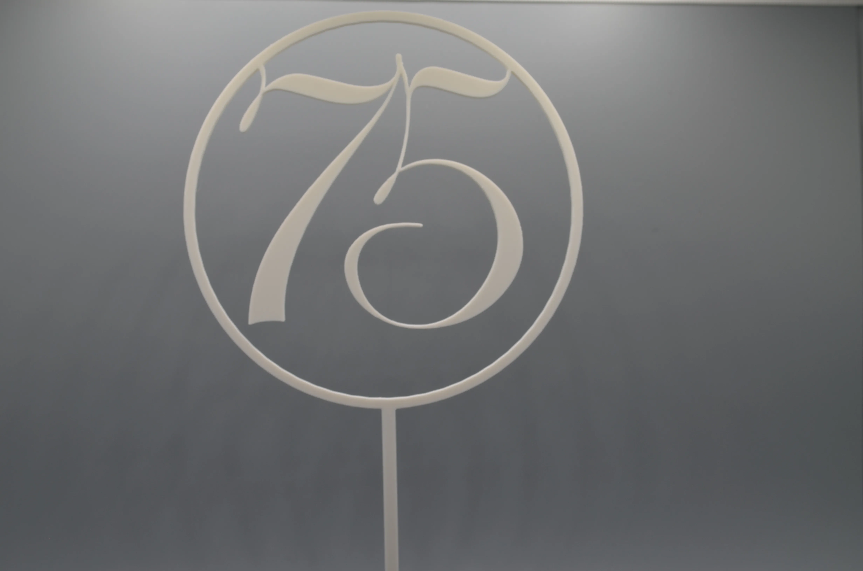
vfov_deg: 21.5
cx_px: 432
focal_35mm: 63
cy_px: 286
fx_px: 1507
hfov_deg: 32.0
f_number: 7.1
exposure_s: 1/200
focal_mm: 42
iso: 200
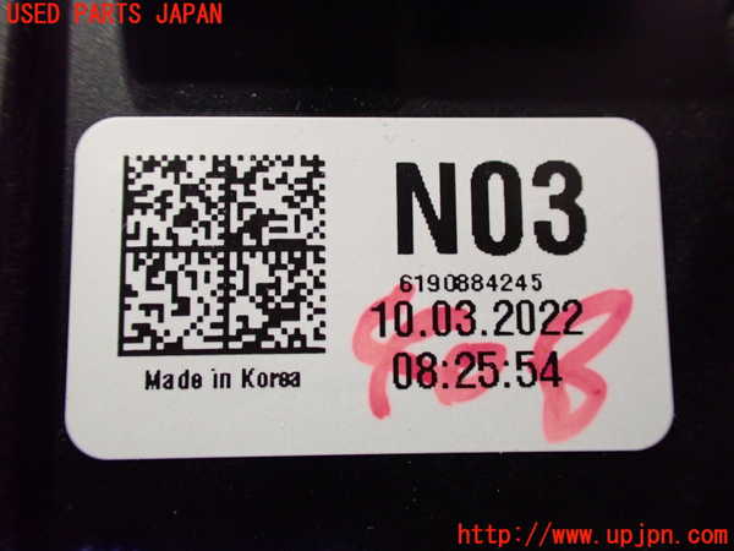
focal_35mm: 30
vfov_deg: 46.8
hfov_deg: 60.0
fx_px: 636
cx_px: 367
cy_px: 276
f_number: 2.3
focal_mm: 5.4
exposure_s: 1/30
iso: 1000
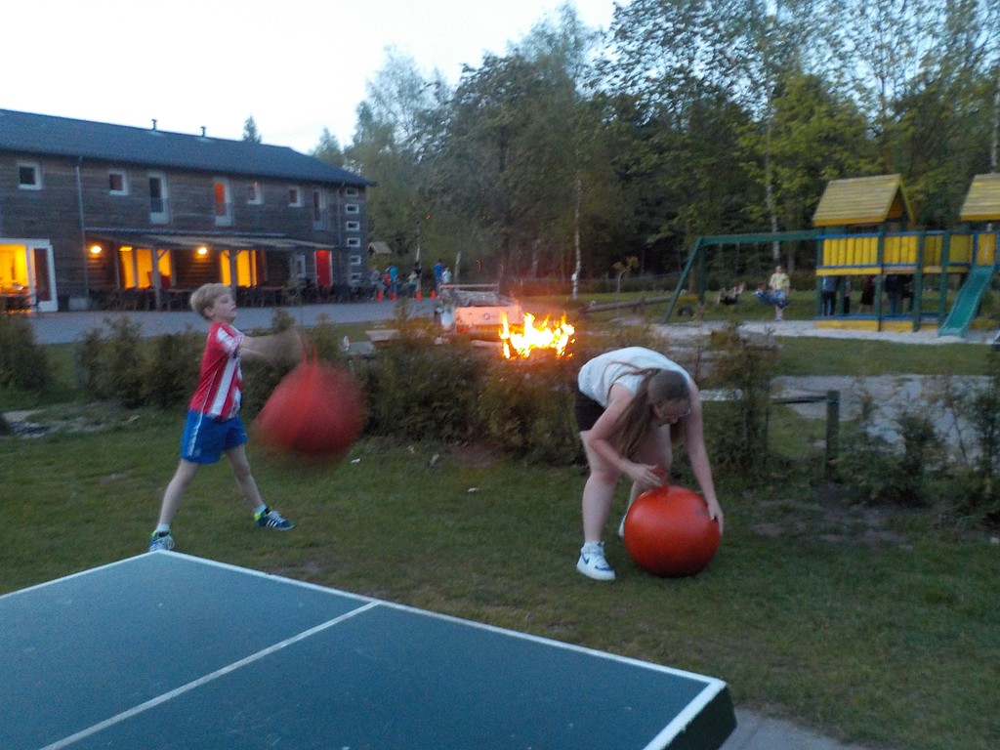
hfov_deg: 60.0
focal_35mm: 30
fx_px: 867
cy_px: 375
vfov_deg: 46.8
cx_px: 500
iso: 450
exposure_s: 1/15
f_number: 3.3
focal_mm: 4.1
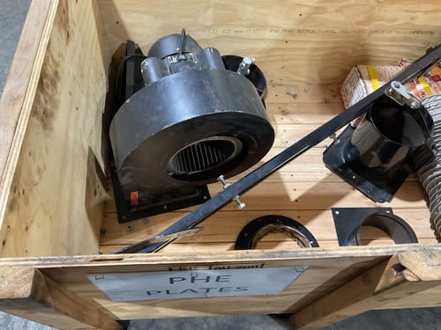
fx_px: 369
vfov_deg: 48.2
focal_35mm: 29
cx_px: 220
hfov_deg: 61.7
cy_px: 165
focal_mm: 3
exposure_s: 1/50
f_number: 1.8
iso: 125
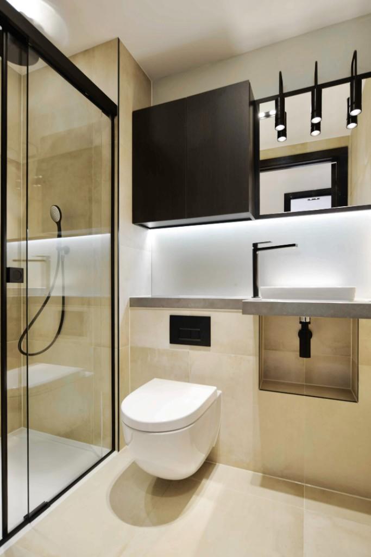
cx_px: 186
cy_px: 278
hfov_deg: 67.4
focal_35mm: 18
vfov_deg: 90.0
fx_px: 278
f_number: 3.5
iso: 200
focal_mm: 18
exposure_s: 1/13
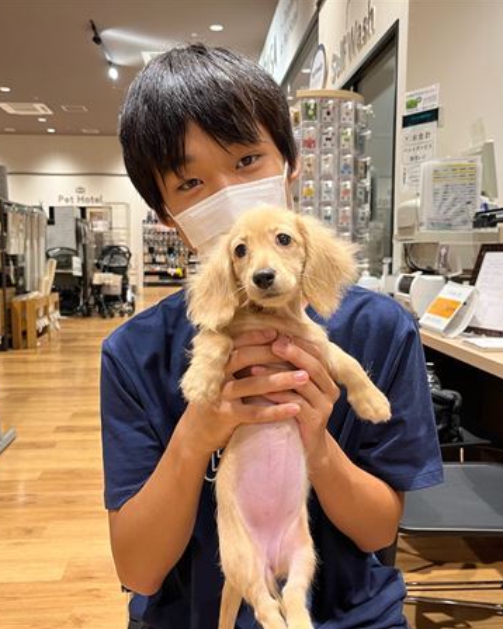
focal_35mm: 34
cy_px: 314
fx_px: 633
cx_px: 246
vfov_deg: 52.9
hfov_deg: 43.3
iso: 80
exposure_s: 1/50
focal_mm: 5.1
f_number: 1.6
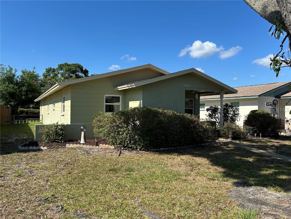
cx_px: 146
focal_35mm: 26
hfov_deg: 67.3
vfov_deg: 53.1
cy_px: 110
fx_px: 219
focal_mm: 5.7
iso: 50
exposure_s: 1/2994
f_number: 1.5
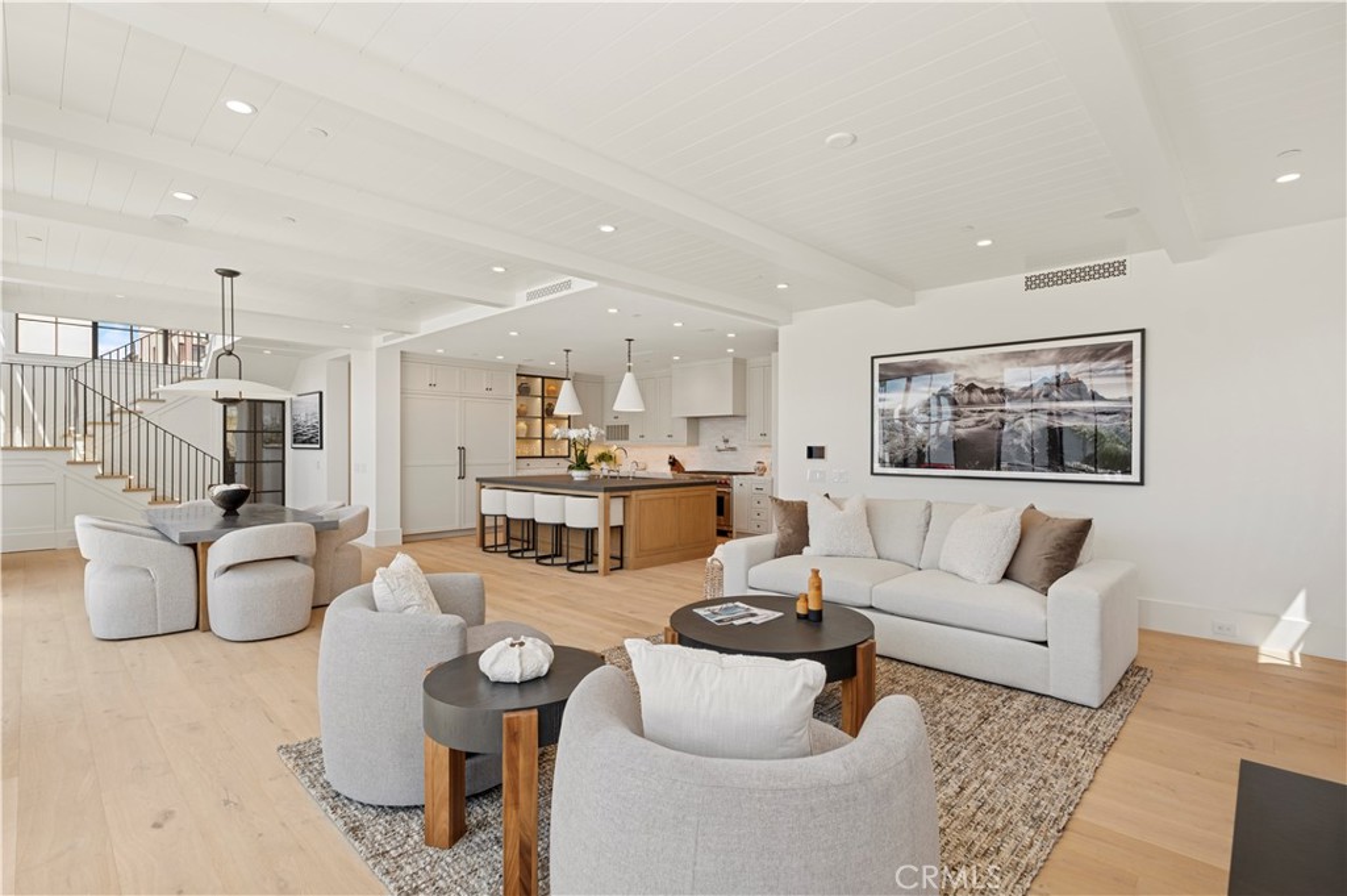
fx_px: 598
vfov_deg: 73.7
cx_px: 674
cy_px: 448
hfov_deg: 96.8
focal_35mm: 16
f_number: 8
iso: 100
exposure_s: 1/20
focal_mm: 16
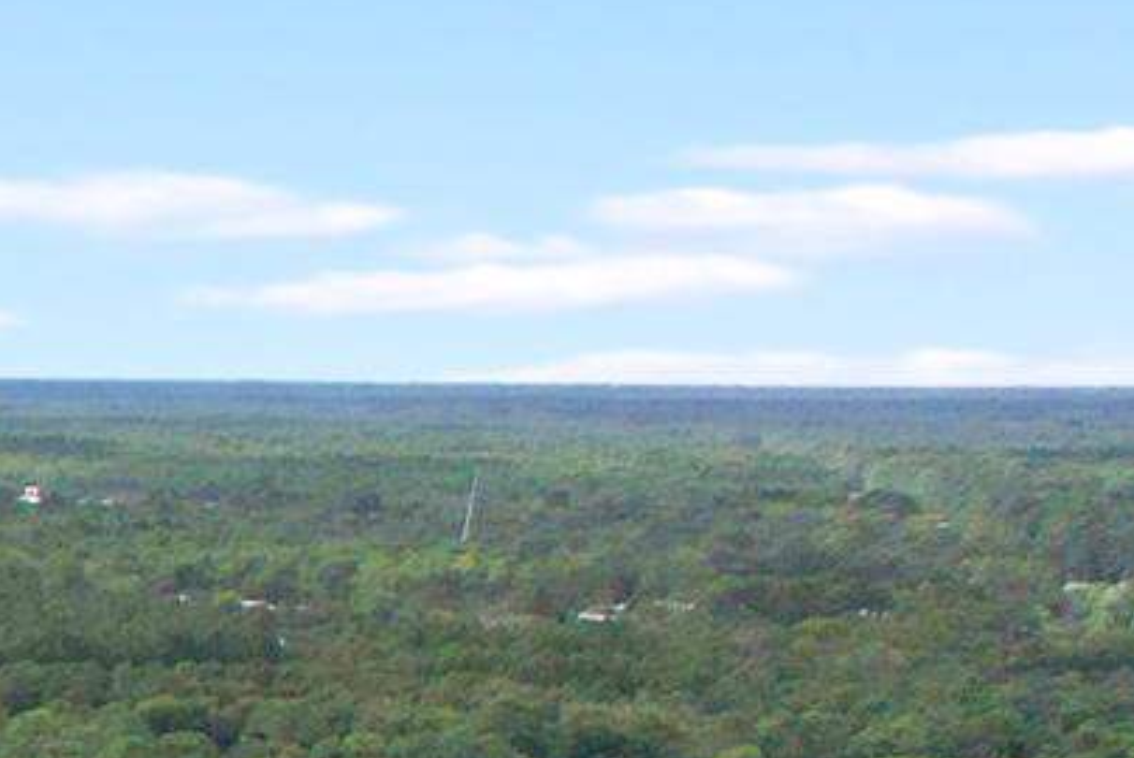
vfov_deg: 9.1
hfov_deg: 10.5
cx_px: -2290
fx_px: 4287
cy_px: 1829
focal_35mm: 136
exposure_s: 1/500
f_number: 2.8
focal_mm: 8.38
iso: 100
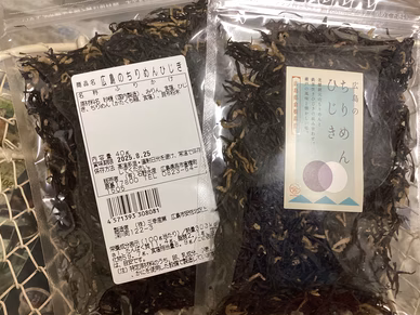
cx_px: 206
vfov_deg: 44.2
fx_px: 388
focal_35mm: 32
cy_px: 158
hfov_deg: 56.8
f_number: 2.4
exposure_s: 1/60
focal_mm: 3.3
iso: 125
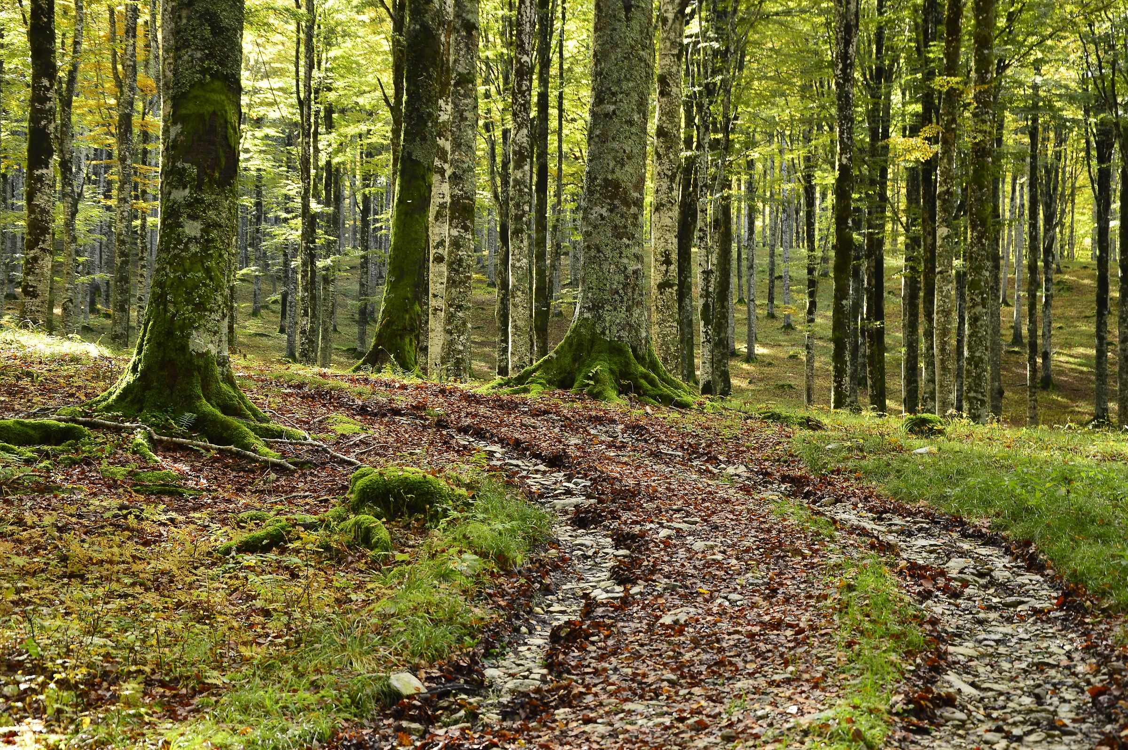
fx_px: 1972
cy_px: 375
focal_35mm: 63
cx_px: 564
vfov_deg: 21.5
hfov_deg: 31.9
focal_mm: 42
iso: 200
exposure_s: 1/30
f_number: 5
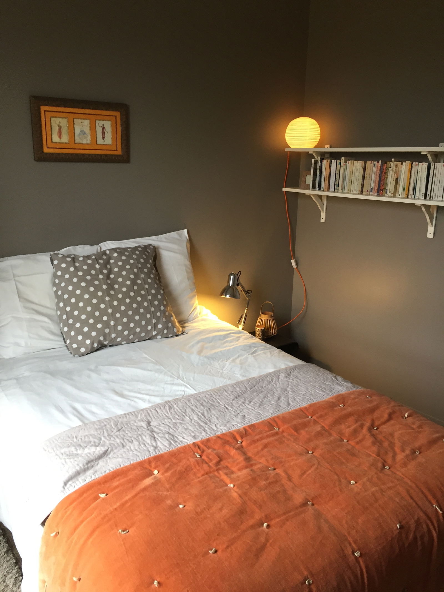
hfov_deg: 48.2
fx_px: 496
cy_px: 296
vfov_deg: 61.7
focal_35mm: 29
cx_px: 222
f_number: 2.2
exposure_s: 1/33
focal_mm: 4.15
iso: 100
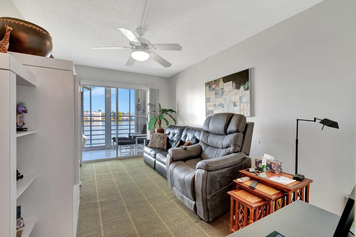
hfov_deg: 100.4
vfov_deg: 77.3
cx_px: 178
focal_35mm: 15
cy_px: 118
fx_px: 148
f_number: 8
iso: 1800
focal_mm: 10
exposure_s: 1/15
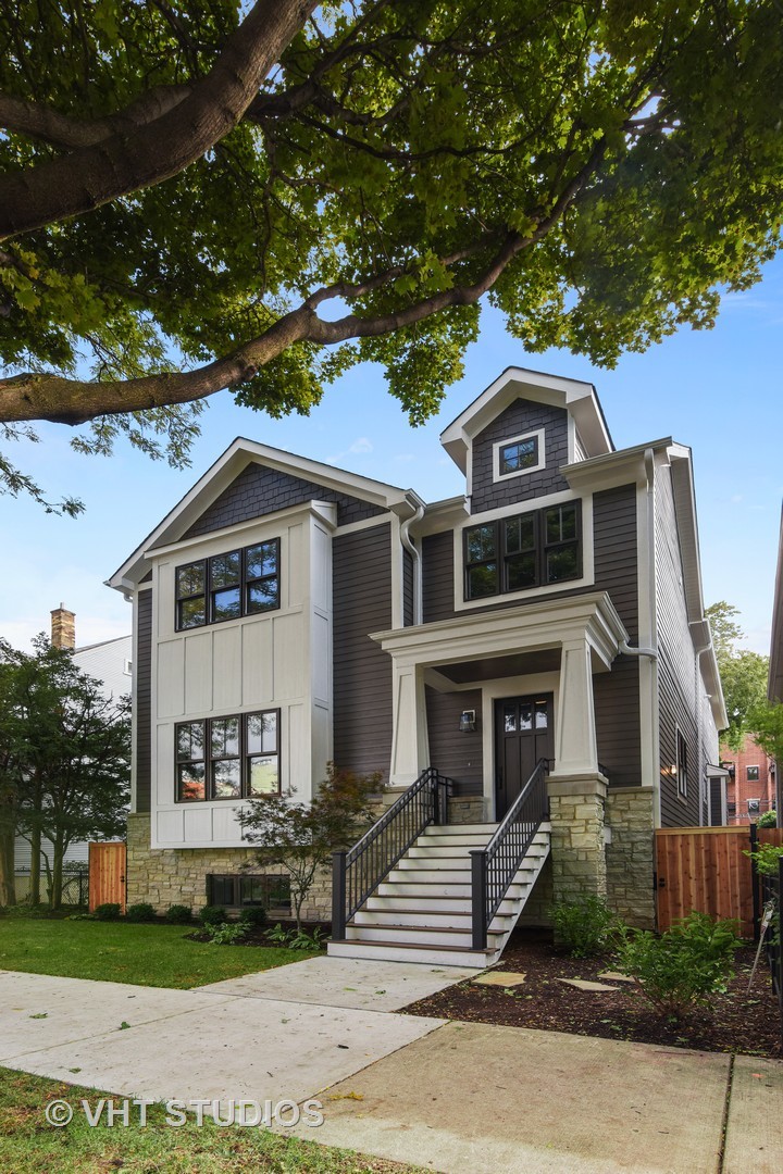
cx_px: 392
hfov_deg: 73.7
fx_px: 522
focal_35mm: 16
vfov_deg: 96.7
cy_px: 587
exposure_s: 1/160
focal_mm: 16
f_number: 8
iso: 400
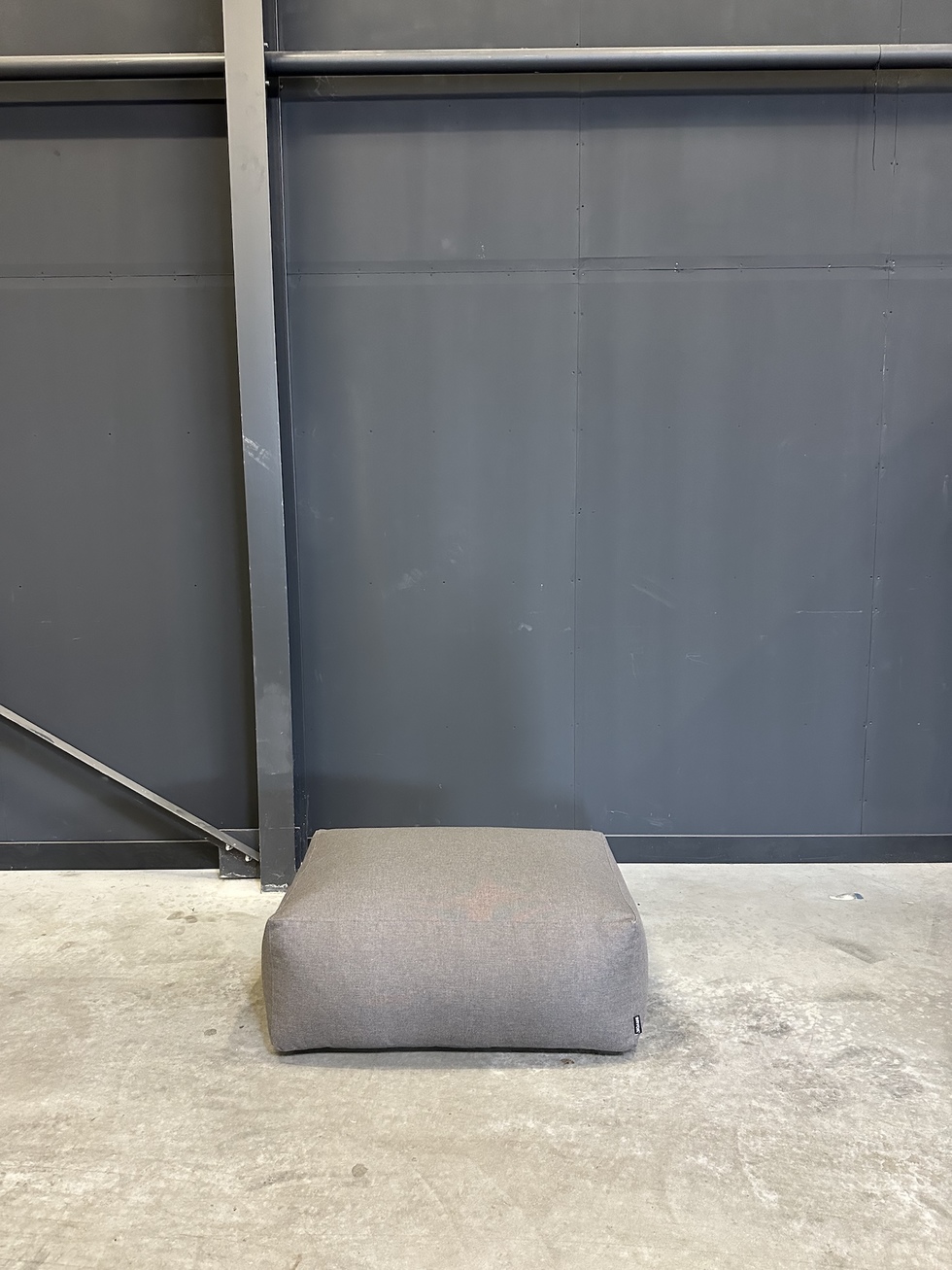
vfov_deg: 71.6
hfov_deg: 56.8
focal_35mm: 24
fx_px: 880
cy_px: 635
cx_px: 476
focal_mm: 6.86
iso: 640
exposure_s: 1/50
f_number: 1.78
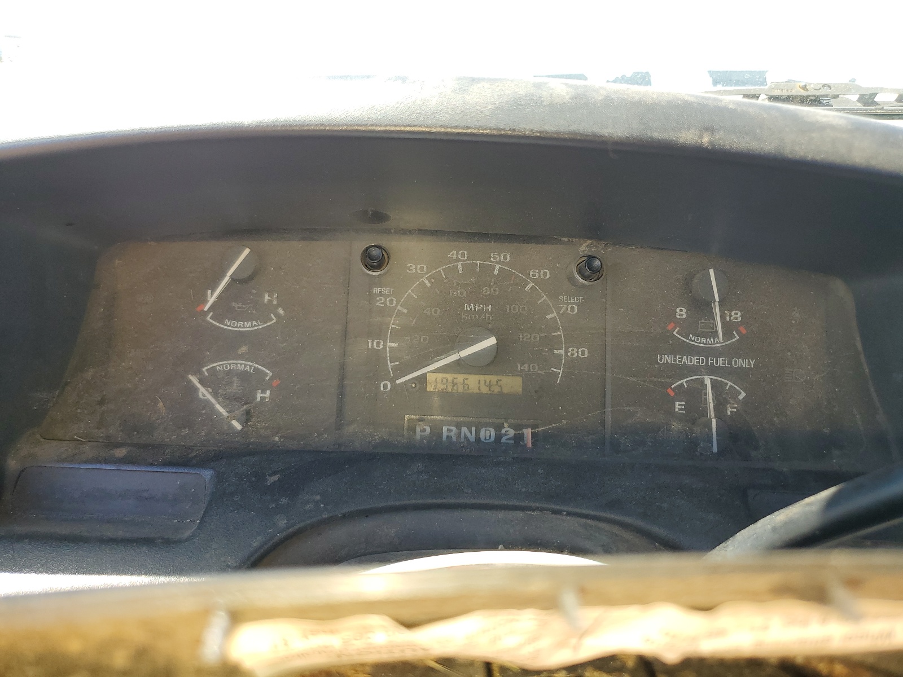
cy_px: 338
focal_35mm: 26
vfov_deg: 53.1
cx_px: 452
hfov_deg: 67.3
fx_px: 678
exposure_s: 1/312
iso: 50
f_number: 1.5
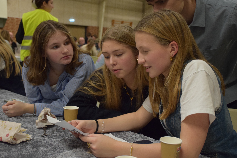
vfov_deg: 29.2
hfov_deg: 42.7
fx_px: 303
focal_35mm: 46
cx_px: 120
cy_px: 79
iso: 2200
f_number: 4
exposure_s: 1/60
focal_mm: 30
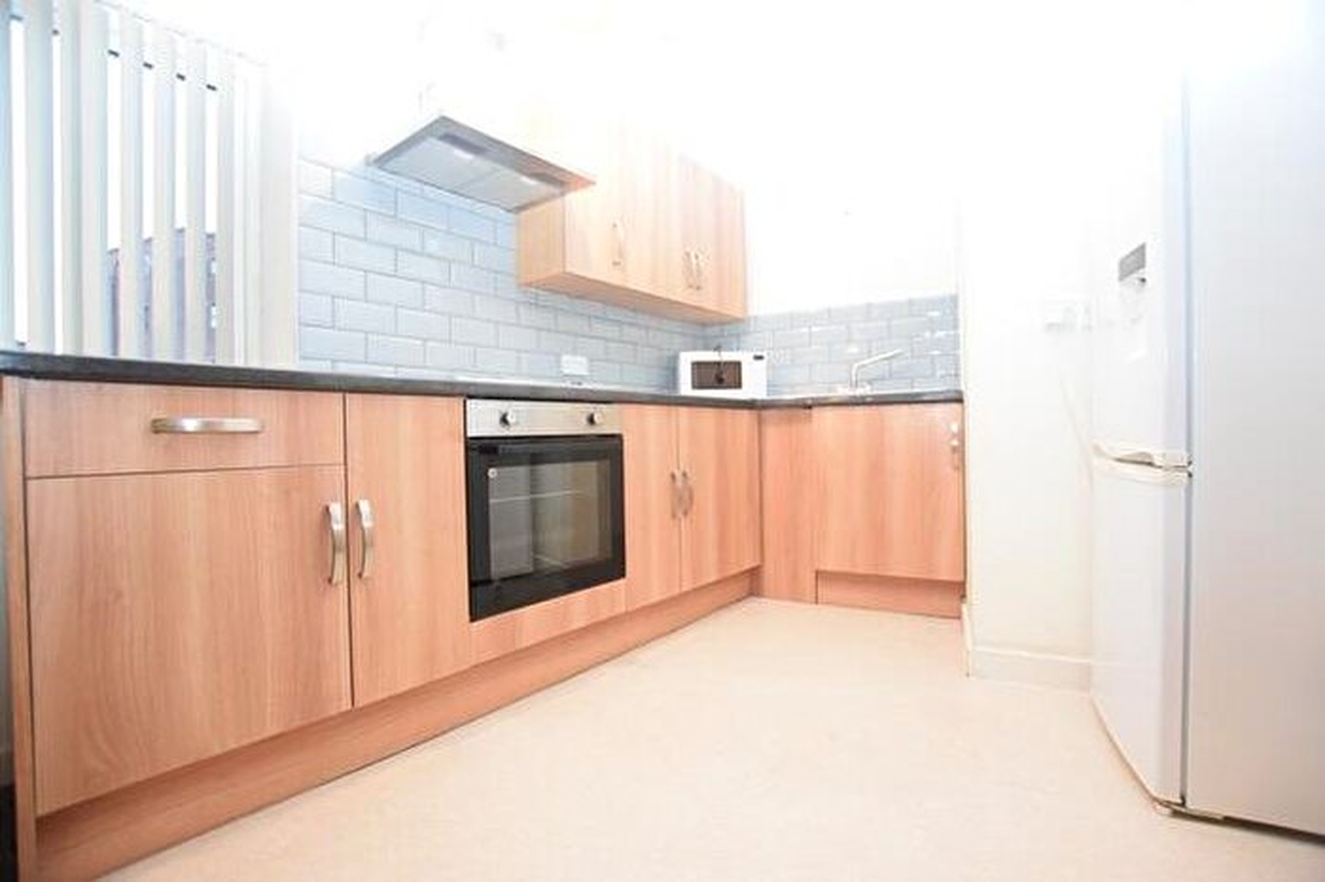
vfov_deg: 77.3
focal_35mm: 15
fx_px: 552
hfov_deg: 100.4
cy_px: 441
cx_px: 662
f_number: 3.5
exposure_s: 1/60
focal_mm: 10
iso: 2500
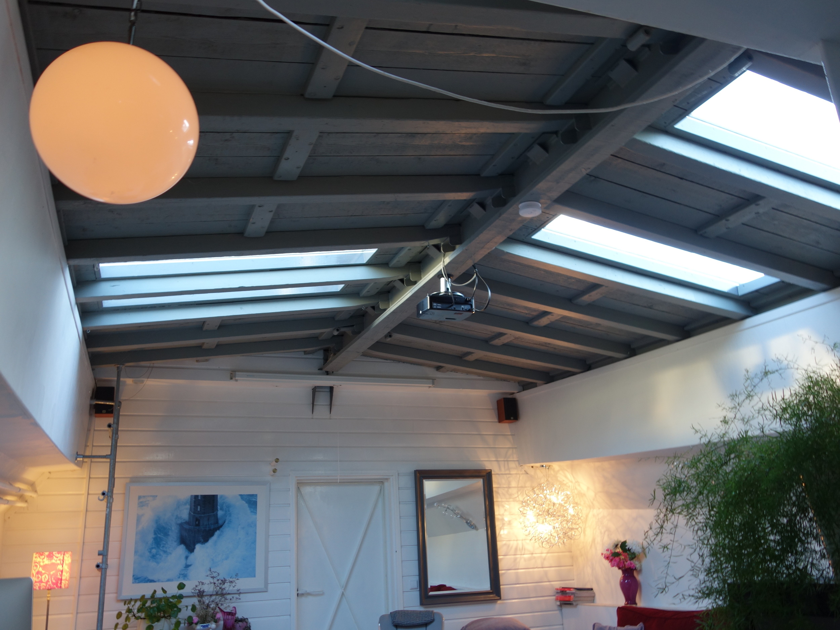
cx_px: 420
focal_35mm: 28
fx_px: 679
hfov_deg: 63.4
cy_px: 315
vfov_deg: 49.7
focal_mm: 10.4
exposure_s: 1/30
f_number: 2.5
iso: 160
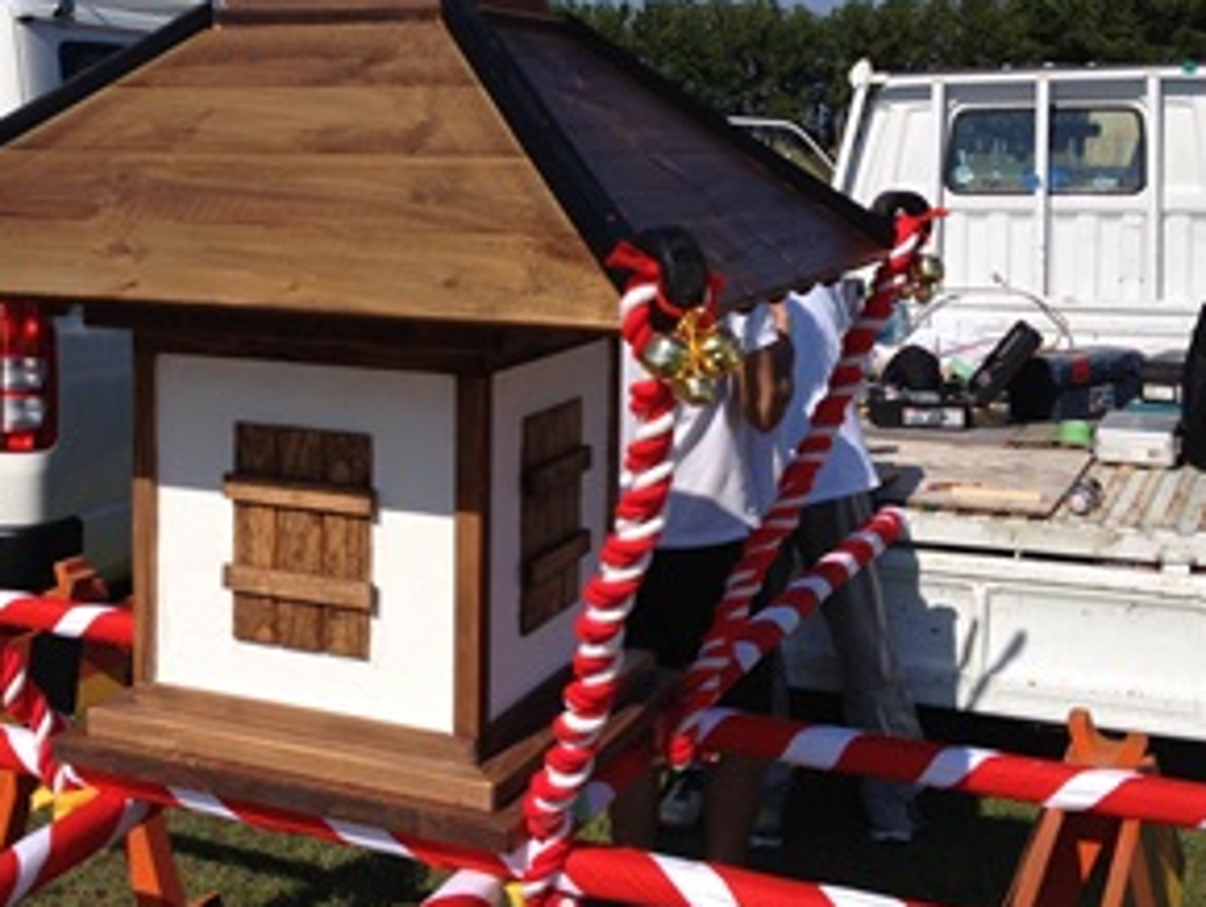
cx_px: 416
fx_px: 1883
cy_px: 291
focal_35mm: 54
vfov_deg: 26.9
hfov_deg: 35.2
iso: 50
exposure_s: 1/3460
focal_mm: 4.28
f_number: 2.4
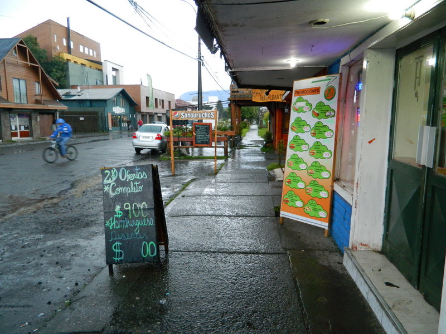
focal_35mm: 25
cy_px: 167
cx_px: 223
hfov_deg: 69.4
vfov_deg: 54.9
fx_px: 322
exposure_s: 1/30
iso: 180
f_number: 3.1
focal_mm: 4.5
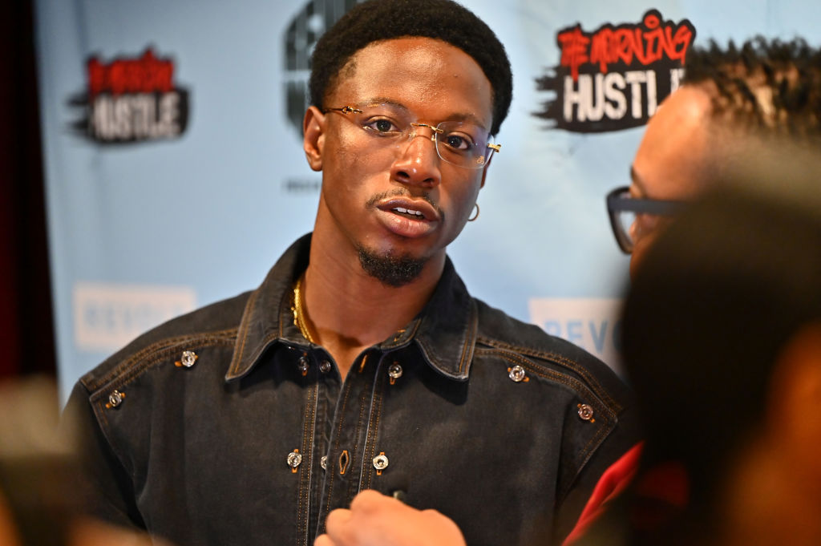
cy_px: 273
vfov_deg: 7.2
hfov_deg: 10.8
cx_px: 410
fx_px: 4329
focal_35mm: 190
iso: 3200
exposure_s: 1/250
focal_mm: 190
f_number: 2.8
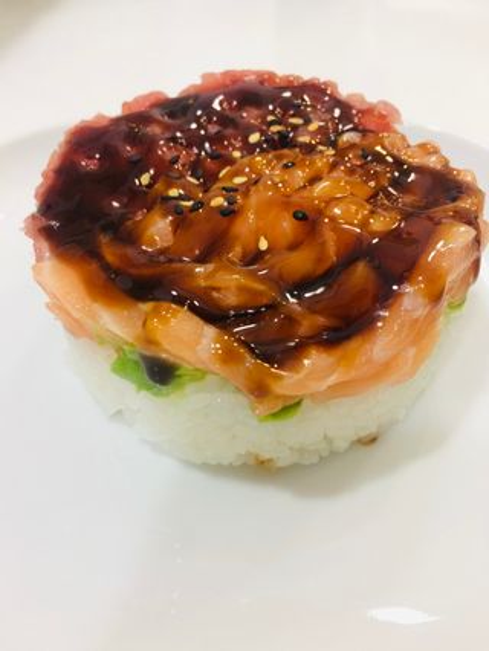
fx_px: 546
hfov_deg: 48.3
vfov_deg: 61.6
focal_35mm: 29
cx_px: 244
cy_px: 326
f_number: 2.2
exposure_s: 1/33
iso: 125
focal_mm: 4.15
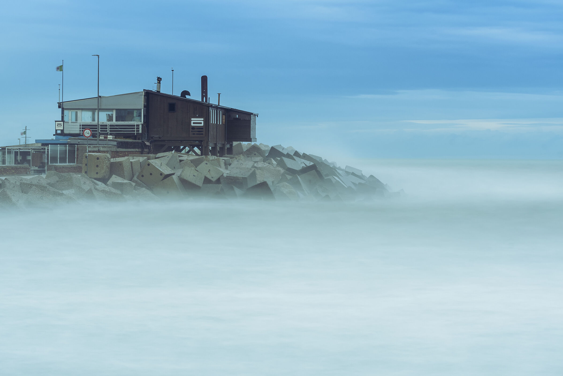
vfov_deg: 10.6
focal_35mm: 129
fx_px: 2017
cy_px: 188
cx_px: 282
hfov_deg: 15.9
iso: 100
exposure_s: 25
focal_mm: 86
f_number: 11
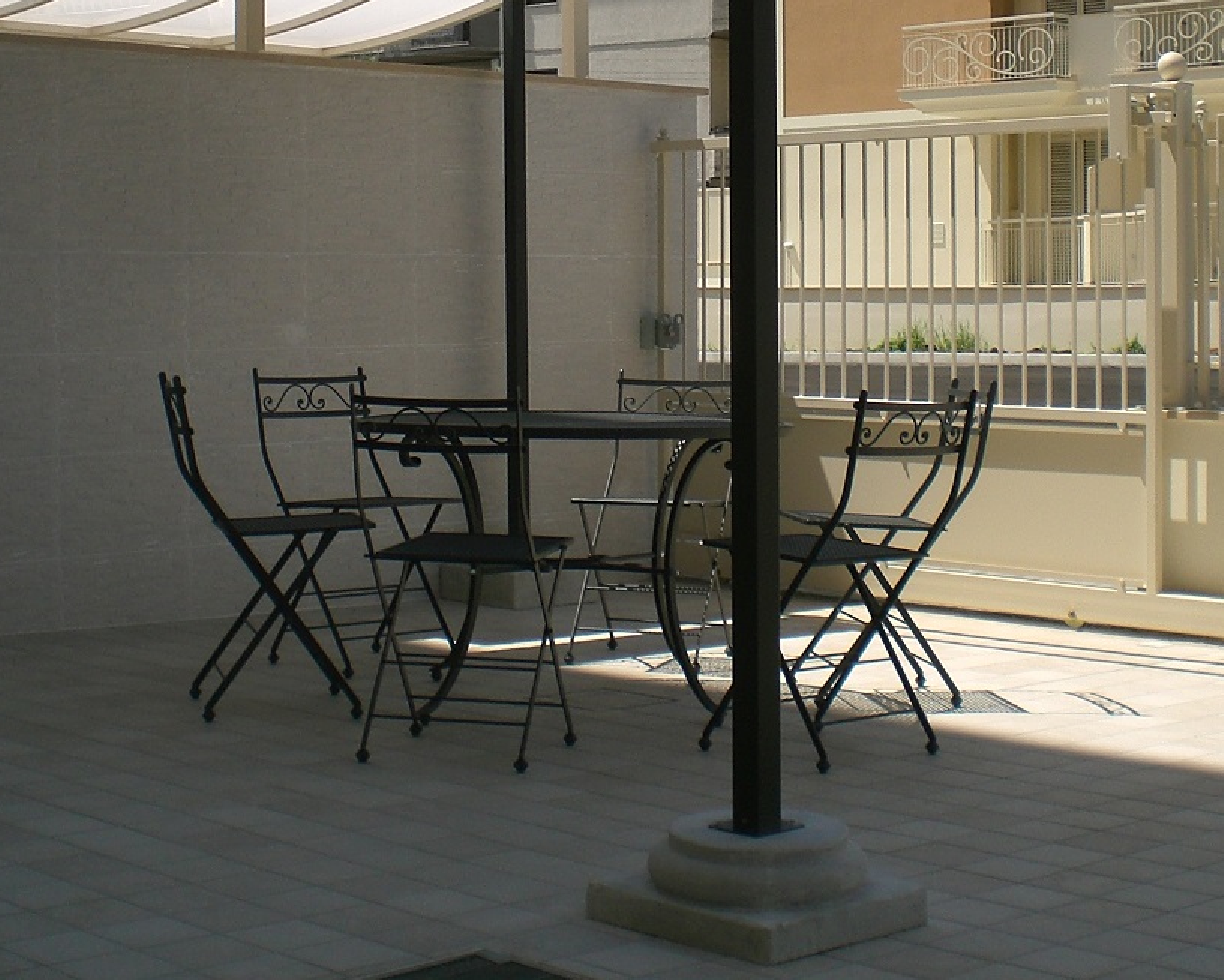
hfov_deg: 29.6
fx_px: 2319
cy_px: 213
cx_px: 654
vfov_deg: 23.5
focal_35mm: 64
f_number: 4.4
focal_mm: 6.3
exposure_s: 1/800
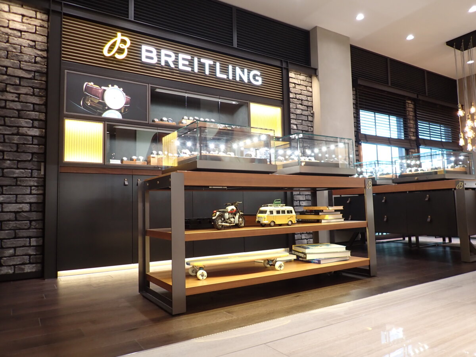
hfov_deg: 69.4
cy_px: 178
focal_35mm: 25
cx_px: 238
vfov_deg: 54.9
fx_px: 344
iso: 160
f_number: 2
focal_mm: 4.5
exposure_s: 1/60
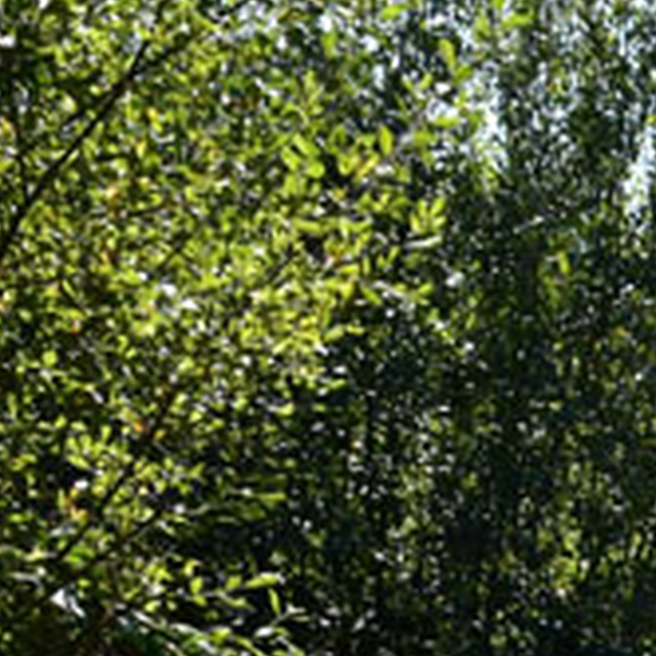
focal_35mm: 154
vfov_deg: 10.4
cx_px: 1320
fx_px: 3302
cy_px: 1306
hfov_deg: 10.4
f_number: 10
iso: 400
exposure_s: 1/400
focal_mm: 20
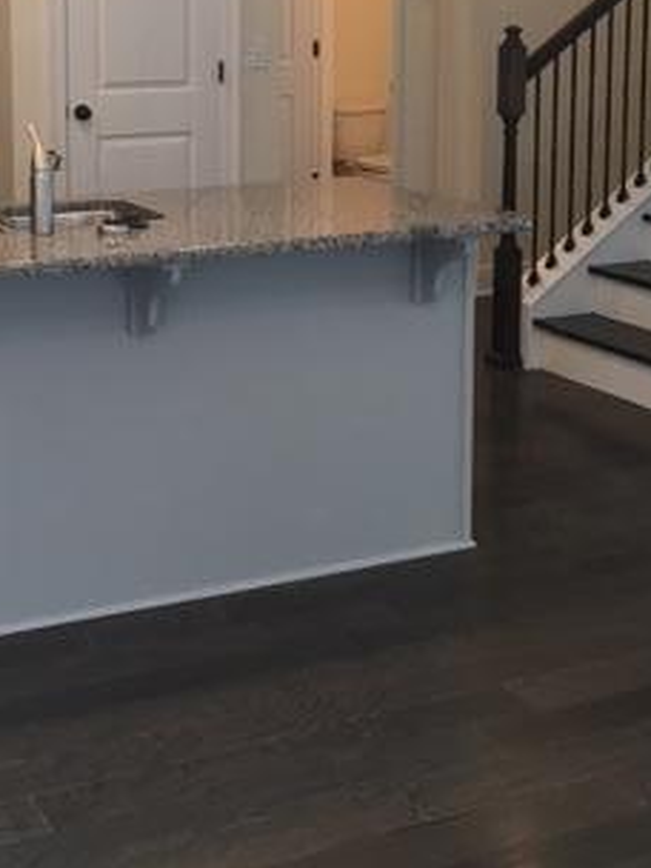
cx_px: 180
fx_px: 1530
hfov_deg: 23.8
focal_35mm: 61
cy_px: 188
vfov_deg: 31.0
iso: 64
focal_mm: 4.15
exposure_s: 1/30
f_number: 2.2
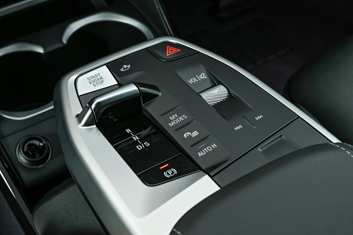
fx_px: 568
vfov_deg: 23.3
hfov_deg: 34.5
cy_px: 118
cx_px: 176
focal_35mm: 58
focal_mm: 58
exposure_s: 1/40
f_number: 11
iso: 400
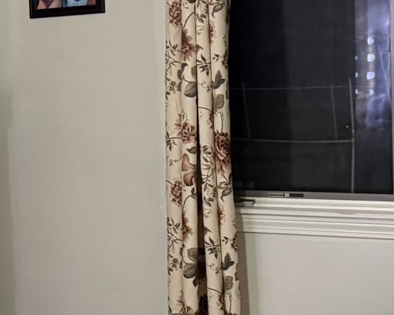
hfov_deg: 15.9
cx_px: -215
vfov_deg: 14.0
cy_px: 167
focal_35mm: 110
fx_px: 1283
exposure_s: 1/40
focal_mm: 6.76
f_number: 1.78
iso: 640
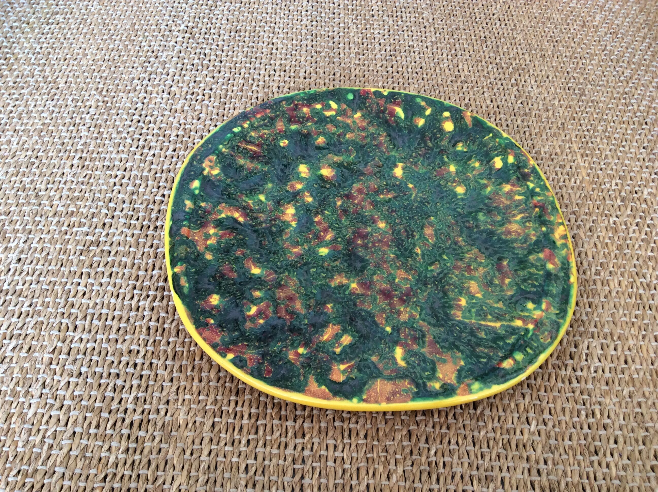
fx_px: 607
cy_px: 246
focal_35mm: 32
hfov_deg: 56.9
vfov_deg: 44.1
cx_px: 329
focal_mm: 3.3
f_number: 2.4
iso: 50
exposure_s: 1/25
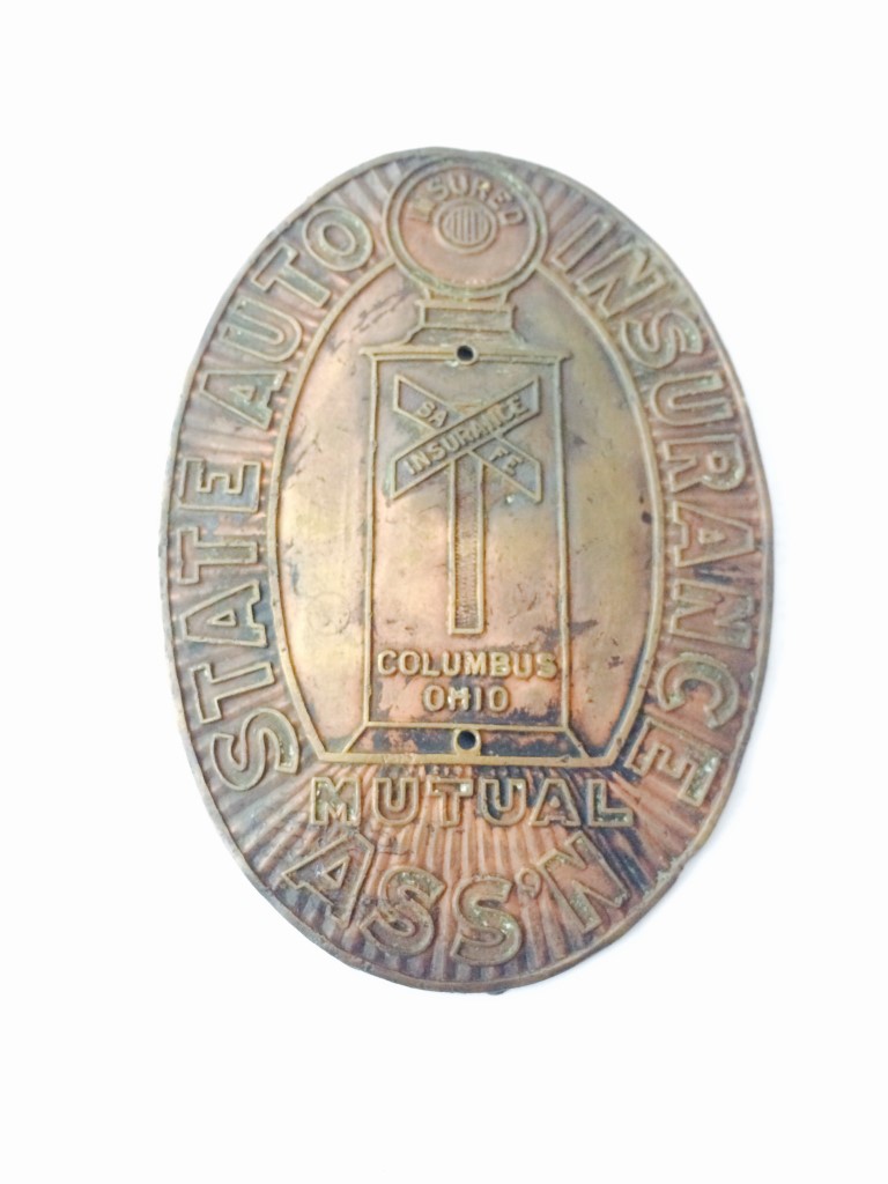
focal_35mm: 30
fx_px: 1026
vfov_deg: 60.0
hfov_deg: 46.8
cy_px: 592
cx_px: 444
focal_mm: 4.12
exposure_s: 1/20
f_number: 2.2
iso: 320
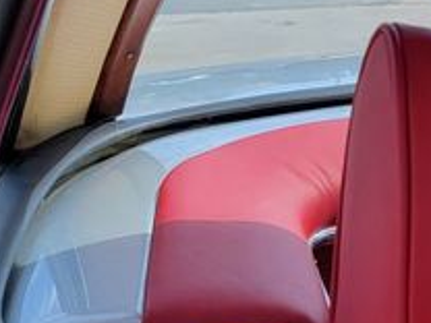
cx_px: 520
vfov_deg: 19.6
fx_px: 921
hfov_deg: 23.9
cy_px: 48
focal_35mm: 74
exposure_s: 1/385
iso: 16
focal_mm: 6.7
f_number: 1.8
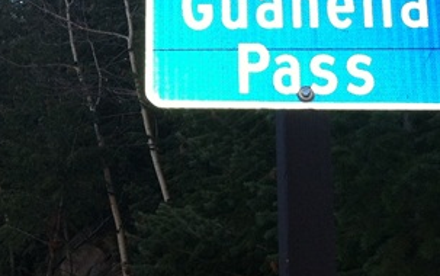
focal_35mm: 95
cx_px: -87
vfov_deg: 13.8
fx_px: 1140
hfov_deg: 20.4
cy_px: 81
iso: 80
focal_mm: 3.85
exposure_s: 1/166
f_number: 2.8
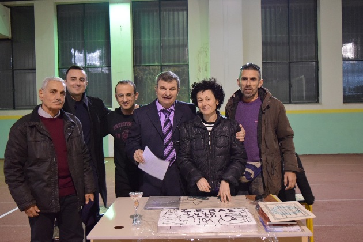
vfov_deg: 34.2
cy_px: 121
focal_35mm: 39
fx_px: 393
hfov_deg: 49.6
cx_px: 182
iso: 2800
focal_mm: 26
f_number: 4
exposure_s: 1/60
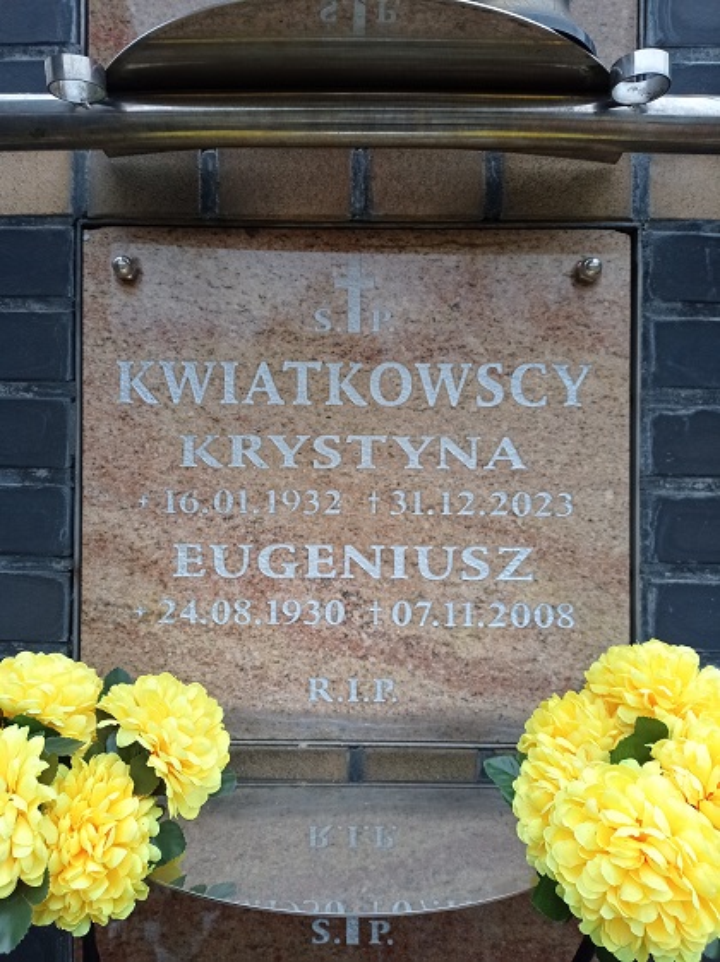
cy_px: 481
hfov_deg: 49.7
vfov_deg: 63.5
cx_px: 360
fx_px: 777
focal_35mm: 28
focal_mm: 4.74
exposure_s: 1/163
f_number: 1.79
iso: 107
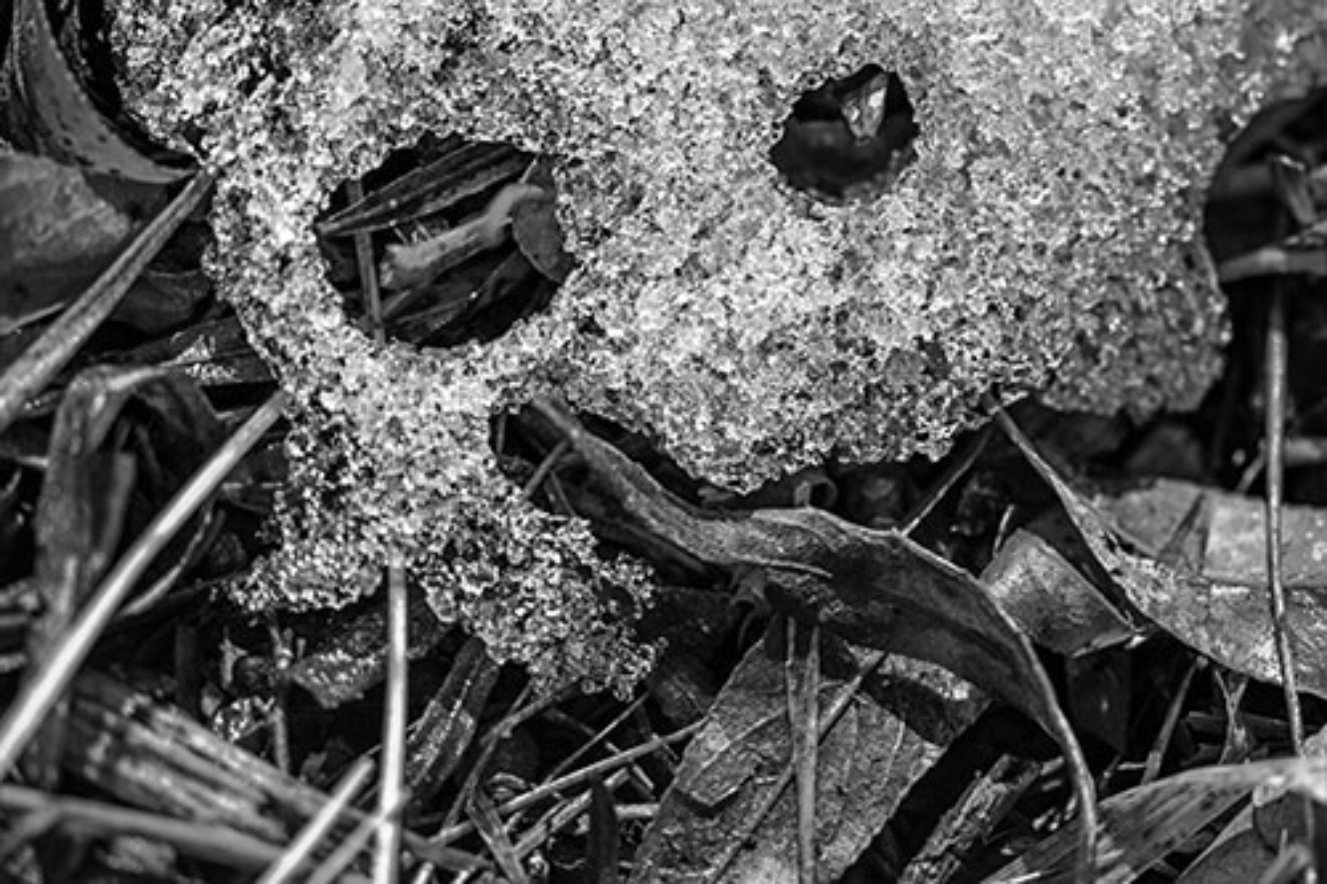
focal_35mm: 210
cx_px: 664
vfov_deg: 6.5
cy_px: 442
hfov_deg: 9.8
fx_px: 7738
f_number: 6.7
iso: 64
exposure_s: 1/250
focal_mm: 210
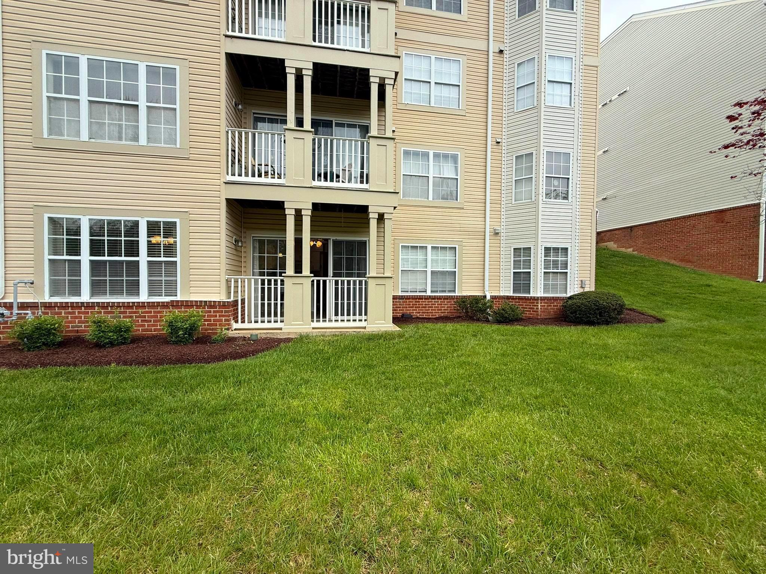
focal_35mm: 14
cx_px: 383
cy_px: 287
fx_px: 310
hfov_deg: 102.1
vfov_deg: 85.7
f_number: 2.2
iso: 50
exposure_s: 1/321
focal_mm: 2.22
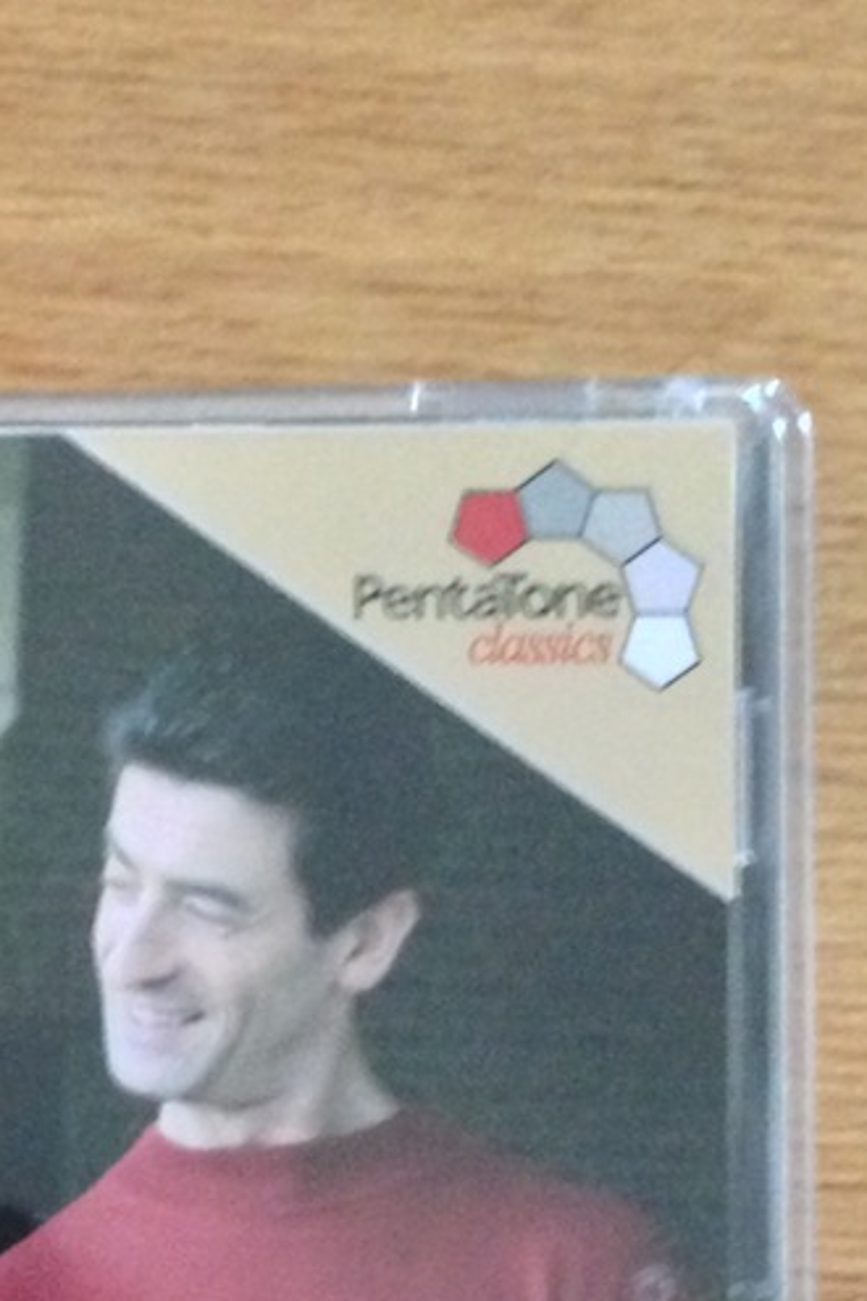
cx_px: -108
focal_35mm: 111
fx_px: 4010
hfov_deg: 12.1
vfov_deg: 18.0
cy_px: 1306
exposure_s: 1/15
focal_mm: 4.13
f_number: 2.4
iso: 640
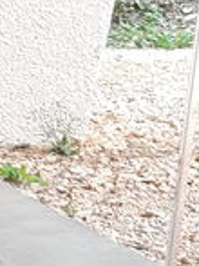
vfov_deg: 10.3
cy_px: 212
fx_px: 1466
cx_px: -177
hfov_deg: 7.5
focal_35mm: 191
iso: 64
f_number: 1.9
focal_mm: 3.7
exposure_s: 1/100
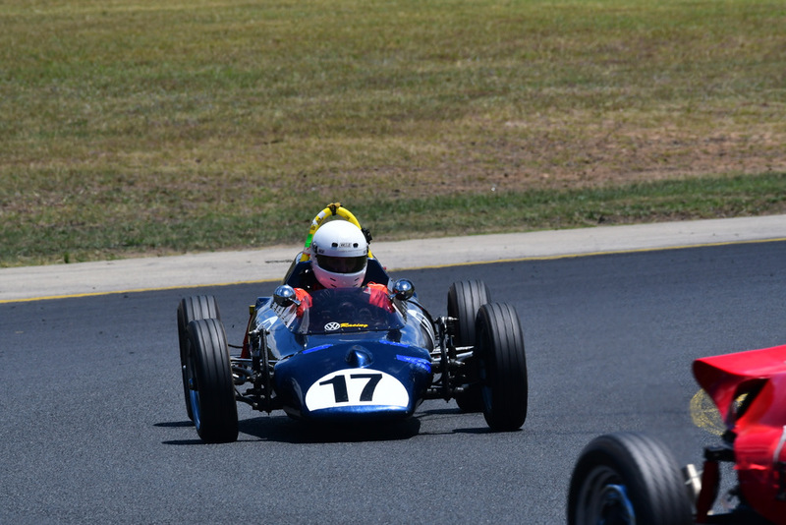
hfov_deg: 3.6
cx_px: 393
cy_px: 262
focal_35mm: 570
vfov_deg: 2.4
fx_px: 12449
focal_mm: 380
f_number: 11
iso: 320
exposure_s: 1/640
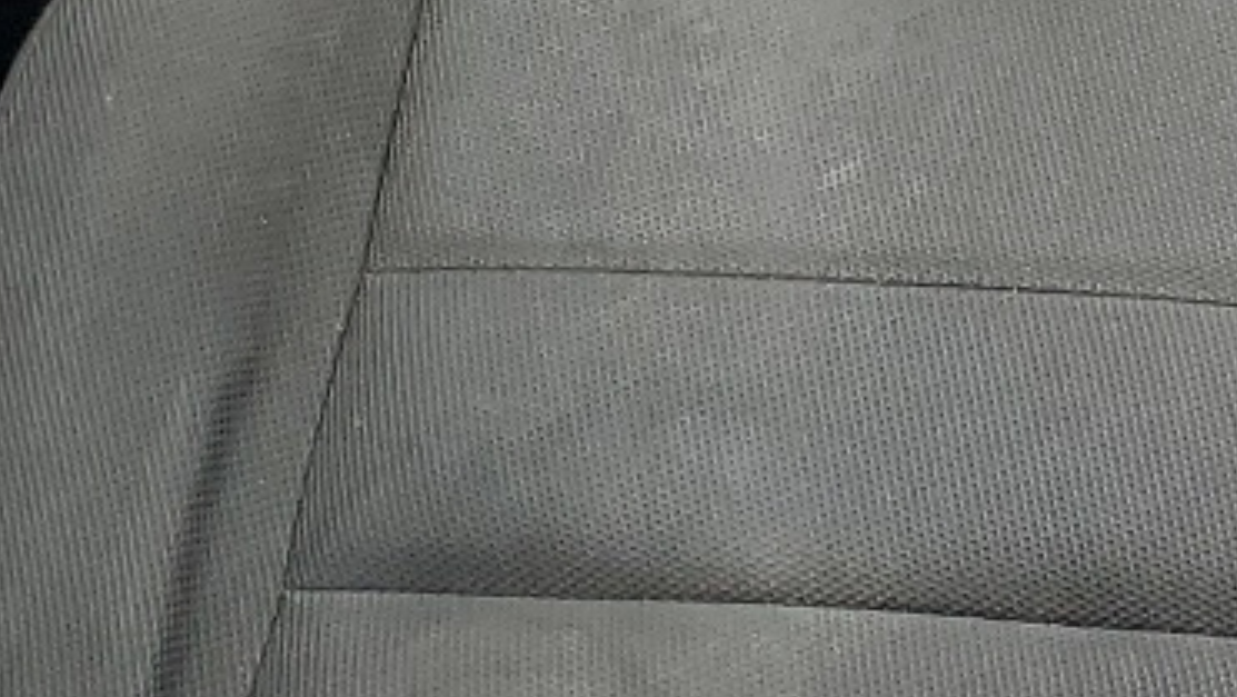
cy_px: -7
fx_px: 4003
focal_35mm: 122
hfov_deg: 15.7
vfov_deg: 9.9
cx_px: 2014
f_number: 1.5
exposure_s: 1/60.2
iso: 52
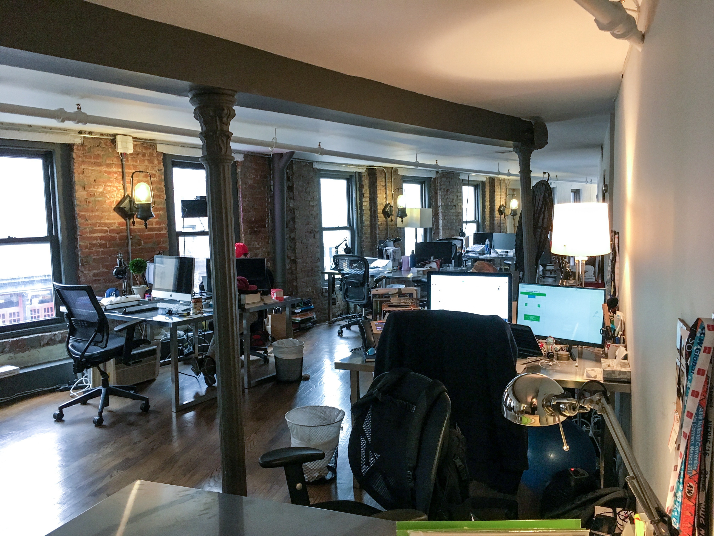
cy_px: 268
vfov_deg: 48.2
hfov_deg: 61.7
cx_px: 357
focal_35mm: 29
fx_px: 598
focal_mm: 4.15
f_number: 2.2
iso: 80
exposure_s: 1/30
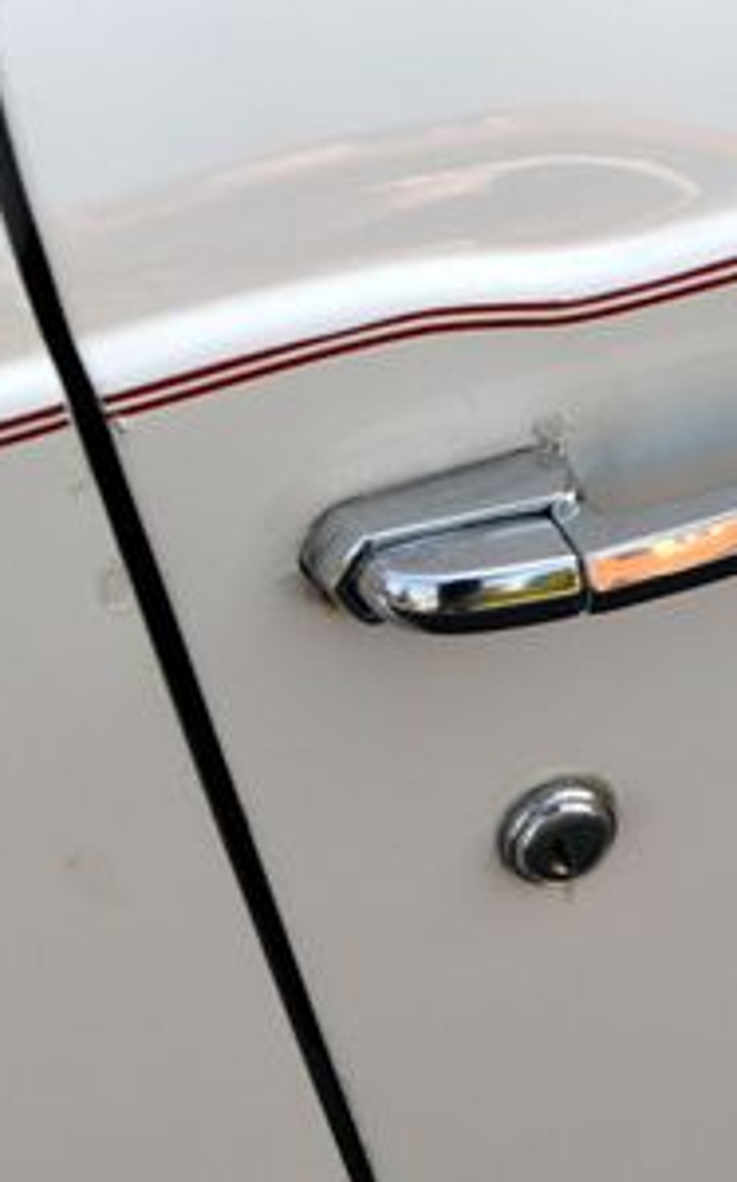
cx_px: 737
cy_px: 575
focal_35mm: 179
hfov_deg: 7.3
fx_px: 5766
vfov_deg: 11.7
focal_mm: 55
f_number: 8
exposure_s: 1/250
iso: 140
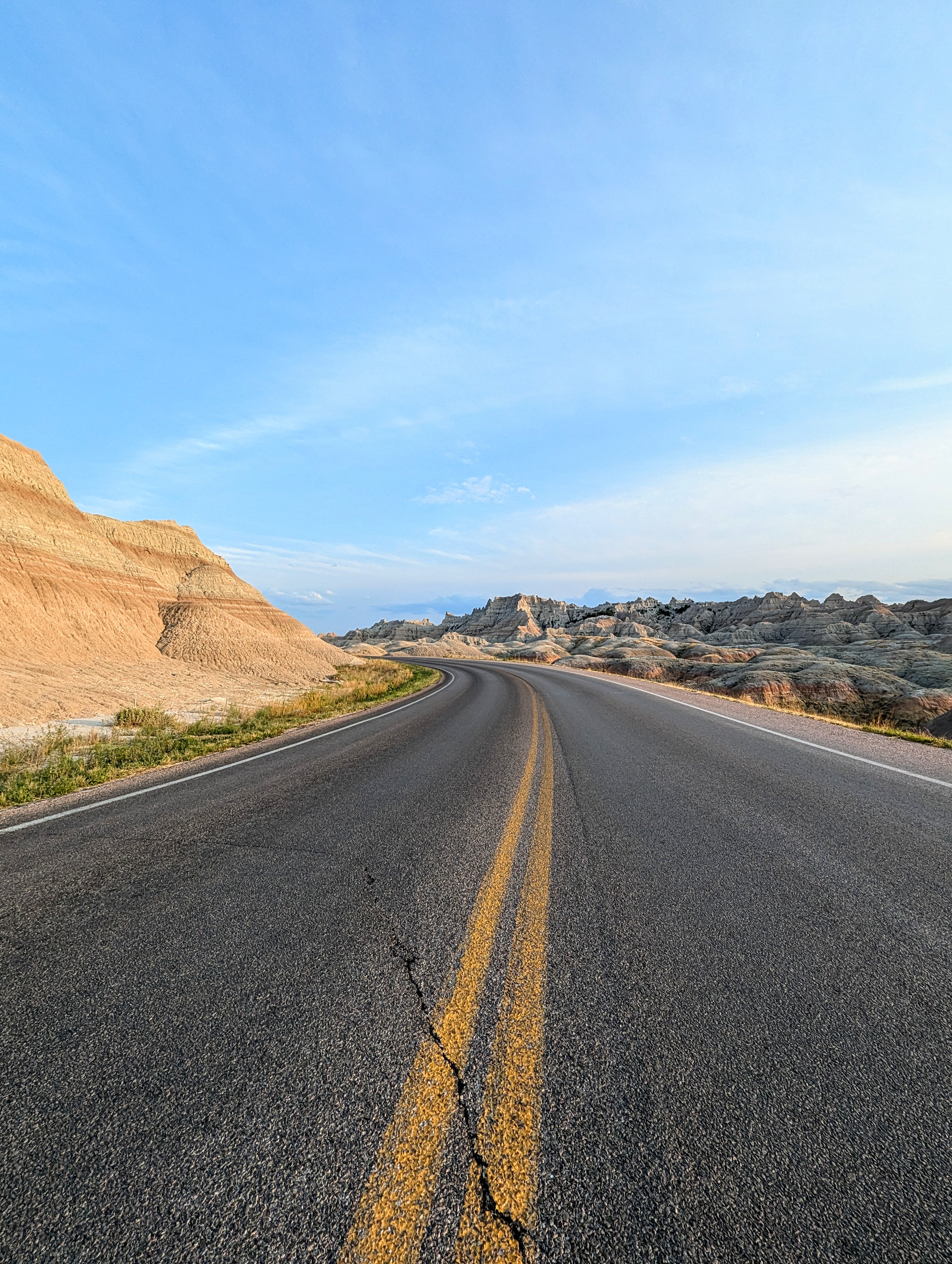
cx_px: 476
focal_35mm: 13
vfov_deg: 106.1
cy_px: 632
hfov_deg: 90.1
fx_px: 476
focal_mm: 1.95
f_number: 2.2
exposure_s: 1/437
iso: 46
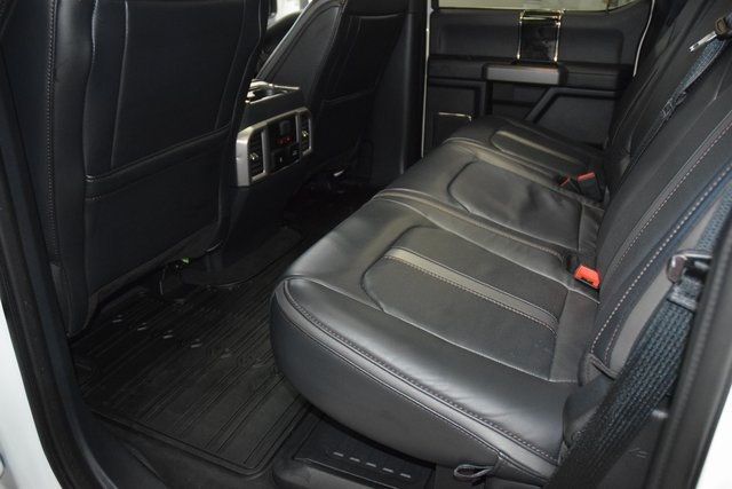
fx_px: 549
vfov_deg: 48.0
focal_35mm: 27
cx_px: 366
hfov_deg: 67.4
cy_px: 244
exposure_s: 1/80
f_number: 3.5
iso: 3200
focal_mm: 18
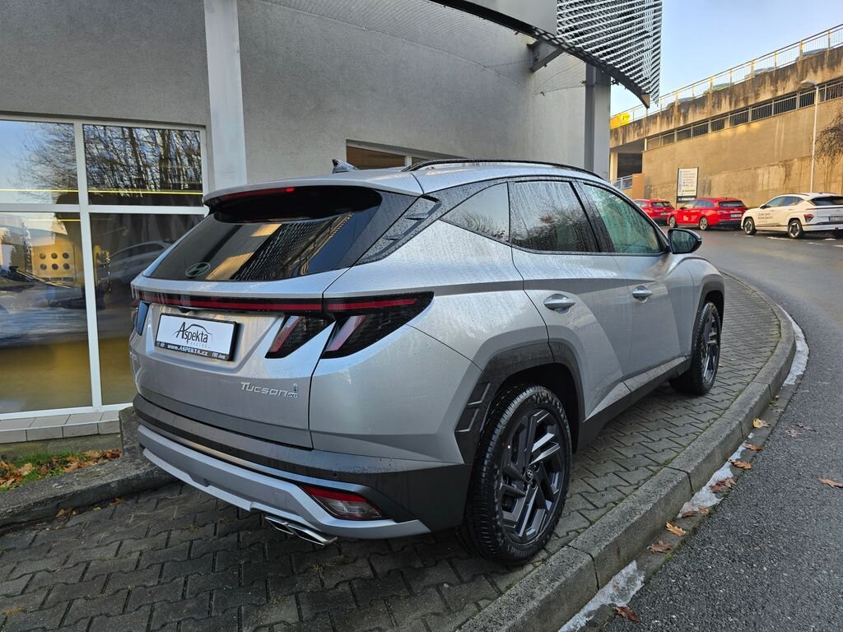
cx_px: 422
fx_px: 560
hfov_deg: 73.9
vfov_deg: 58.9
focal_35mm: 23
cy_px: 316
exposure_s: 1/180
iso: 20
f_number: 1.7
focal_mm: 6.3
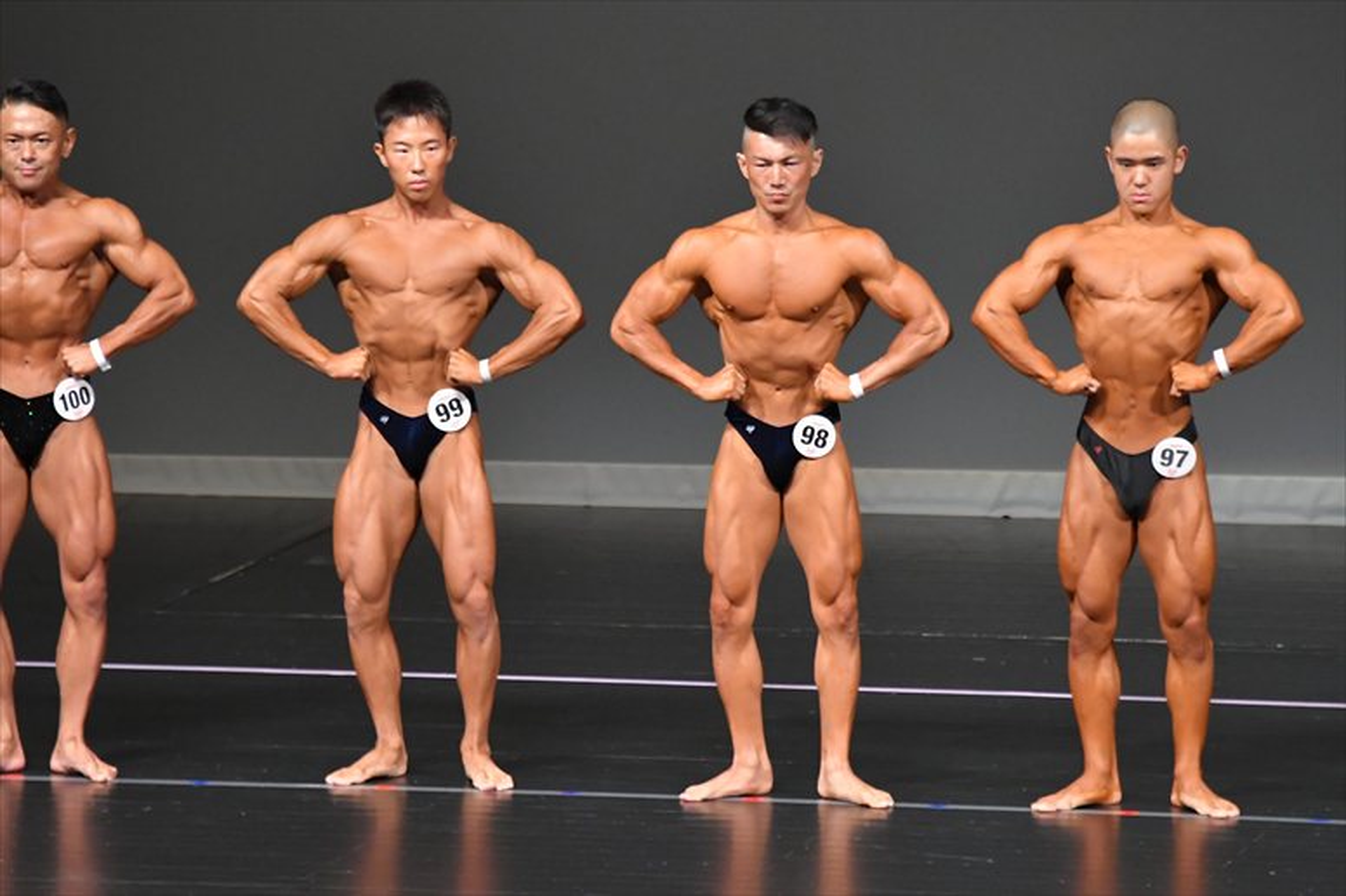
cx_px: 673
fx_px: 12893
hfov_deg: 6.0
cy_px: 448
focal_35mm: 345
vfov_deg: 4.0
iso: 5000
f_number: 5.6
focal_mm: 230
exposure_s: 1/400
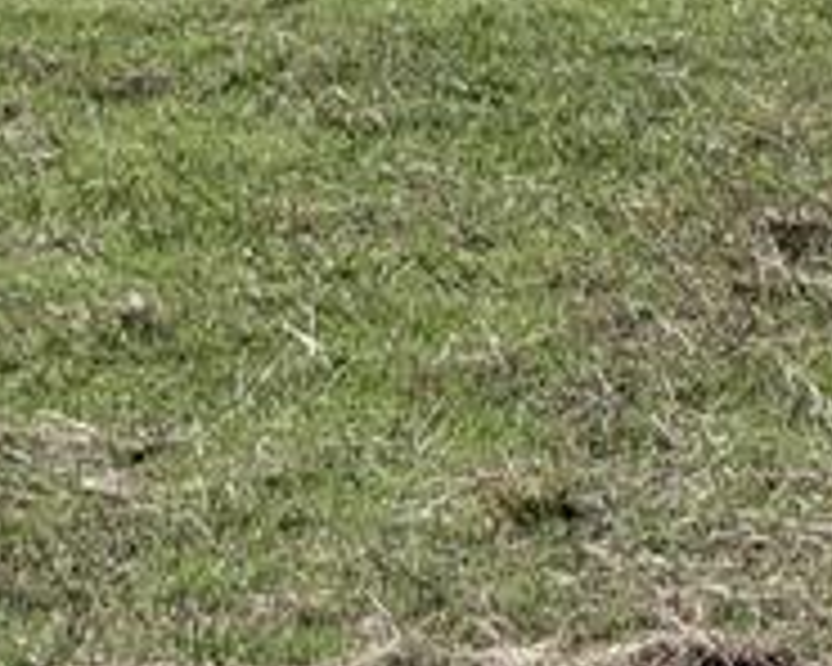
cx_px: 2190
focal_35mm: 259
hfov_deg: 6.9
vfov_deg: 5.7
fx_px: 6378
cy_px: -972
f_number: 1.78
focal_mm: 6.76
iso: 64
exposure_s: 1/7143
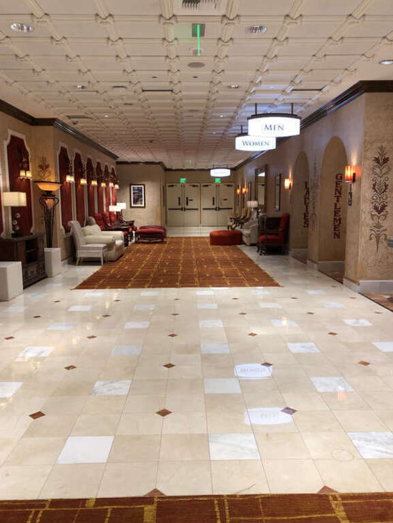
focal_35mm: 29
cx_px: 193
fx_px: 439
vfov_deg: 61.7
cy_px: 264
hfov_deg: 48.2
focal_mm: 4
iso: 40
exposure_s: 1/30
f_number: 1.8
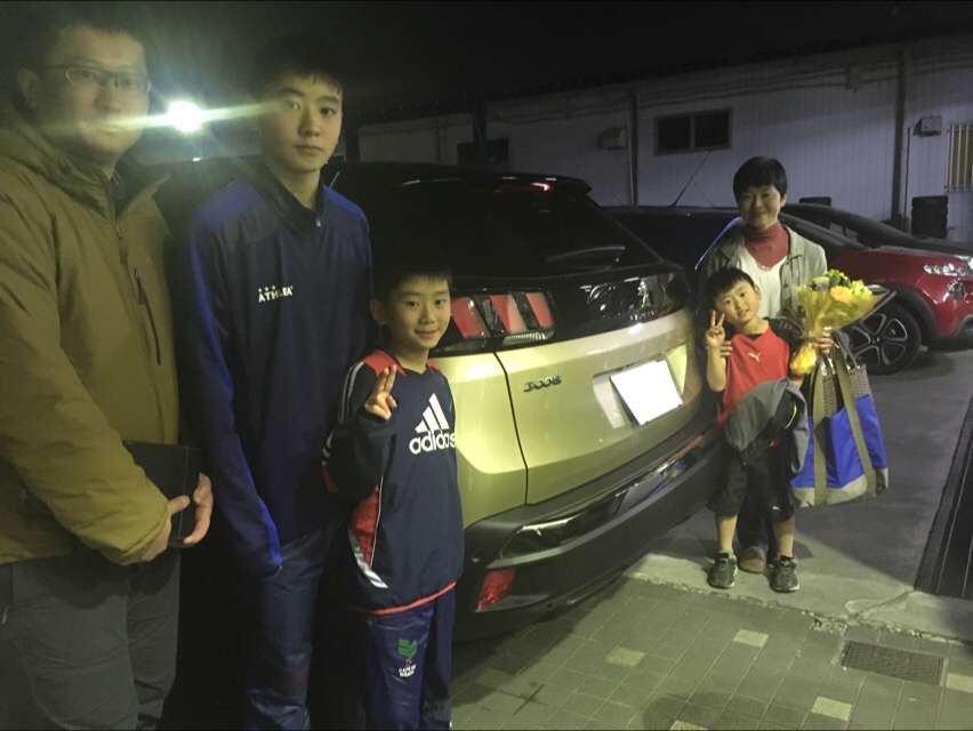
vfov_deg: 48.3
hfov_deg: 61.6
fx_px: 816
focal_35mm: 29
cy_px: 366
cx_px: 486
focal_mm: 4.15
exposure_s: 1/17
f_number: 2.2
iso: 640
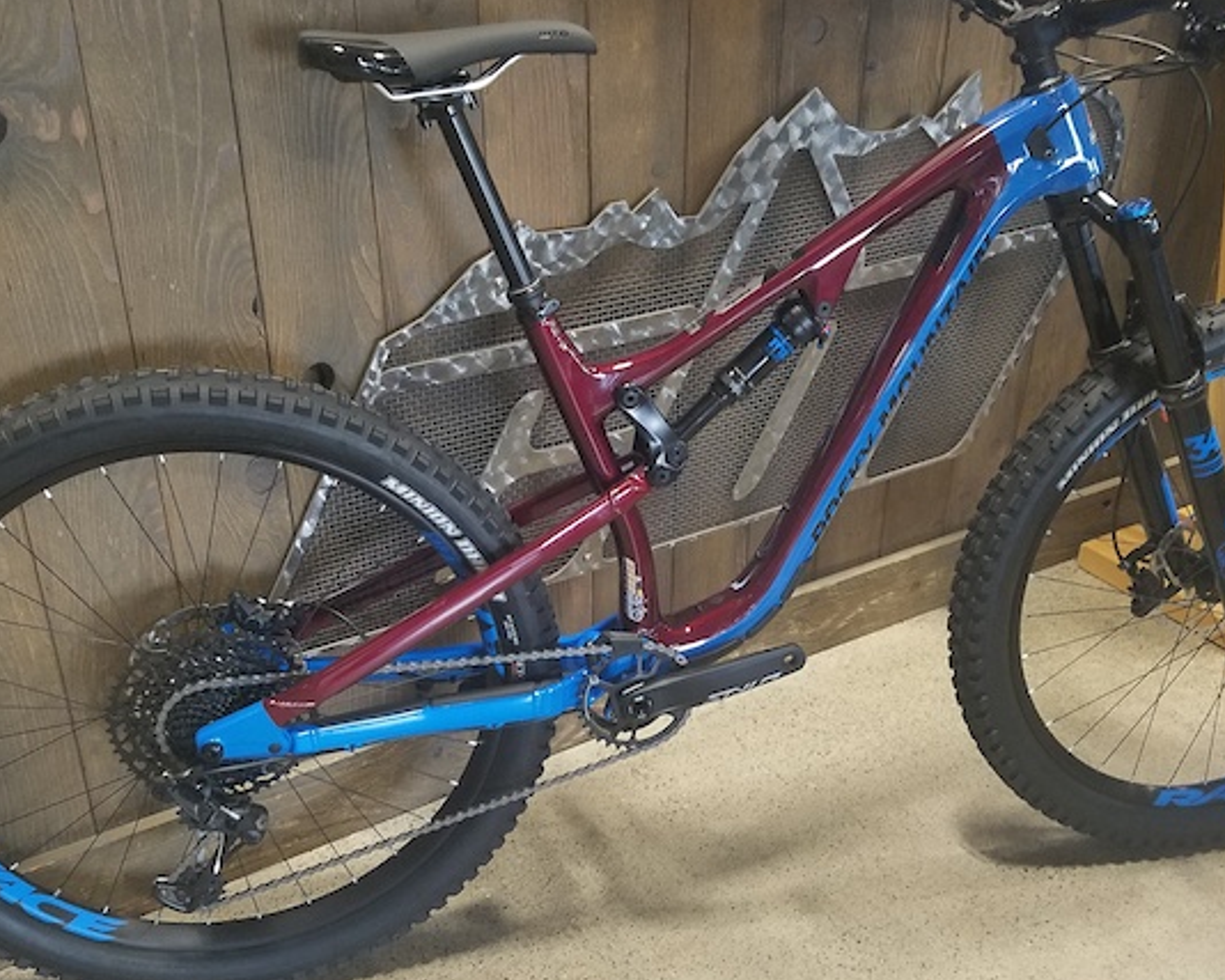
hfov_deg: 47.9
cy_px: 565
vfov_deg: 39.1
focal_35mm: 38
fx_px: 1377
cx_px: 670
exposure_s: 1/24
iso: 160
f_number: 1.7
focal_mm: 4.2
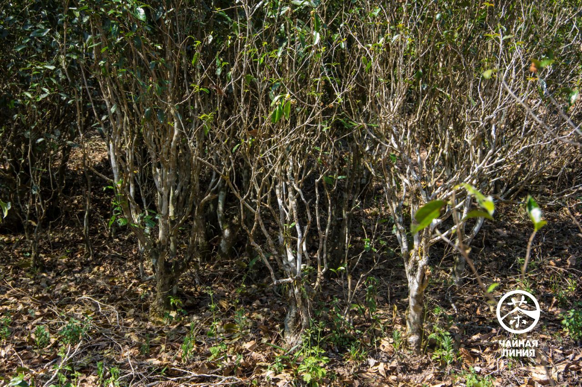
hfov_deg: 36.9
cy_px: 194
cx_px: 291
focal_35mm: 54
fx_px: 872
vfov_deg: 25.0
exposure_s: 1/60
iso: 100
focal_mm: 36
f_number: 7.1
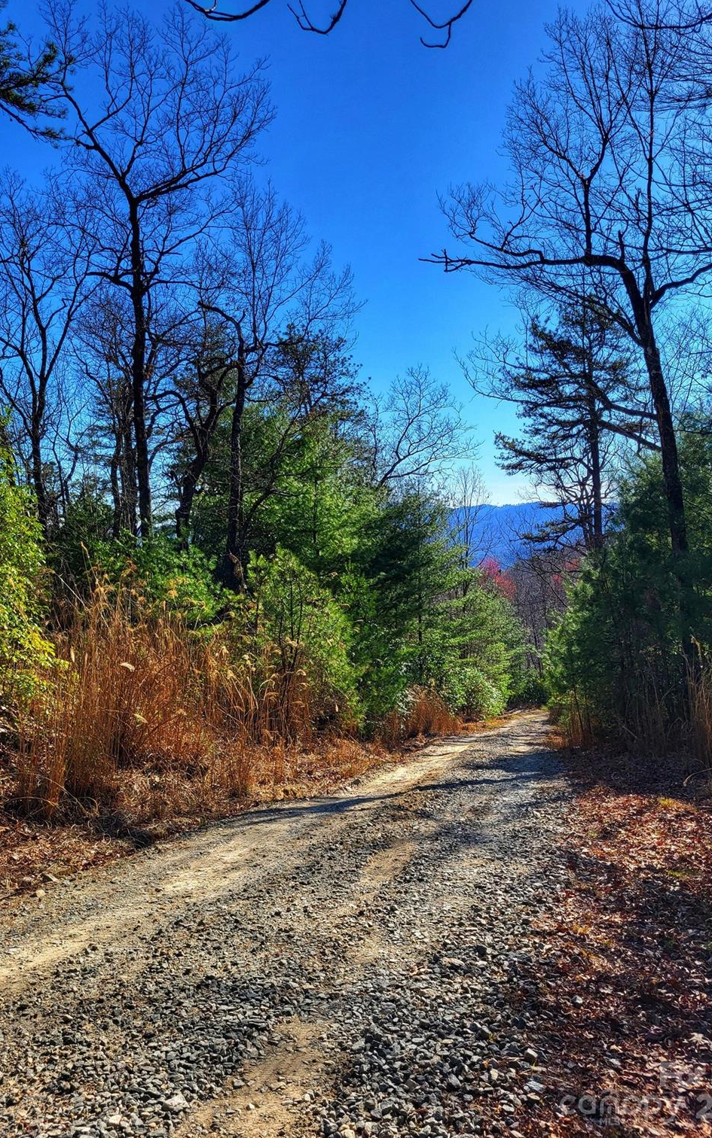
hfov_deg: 44.5
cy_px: 564
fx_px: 869
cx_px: 365
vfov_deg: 66.5
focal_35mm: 28
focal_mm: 5.4
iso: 40
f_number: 1.8
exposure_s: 1/2049
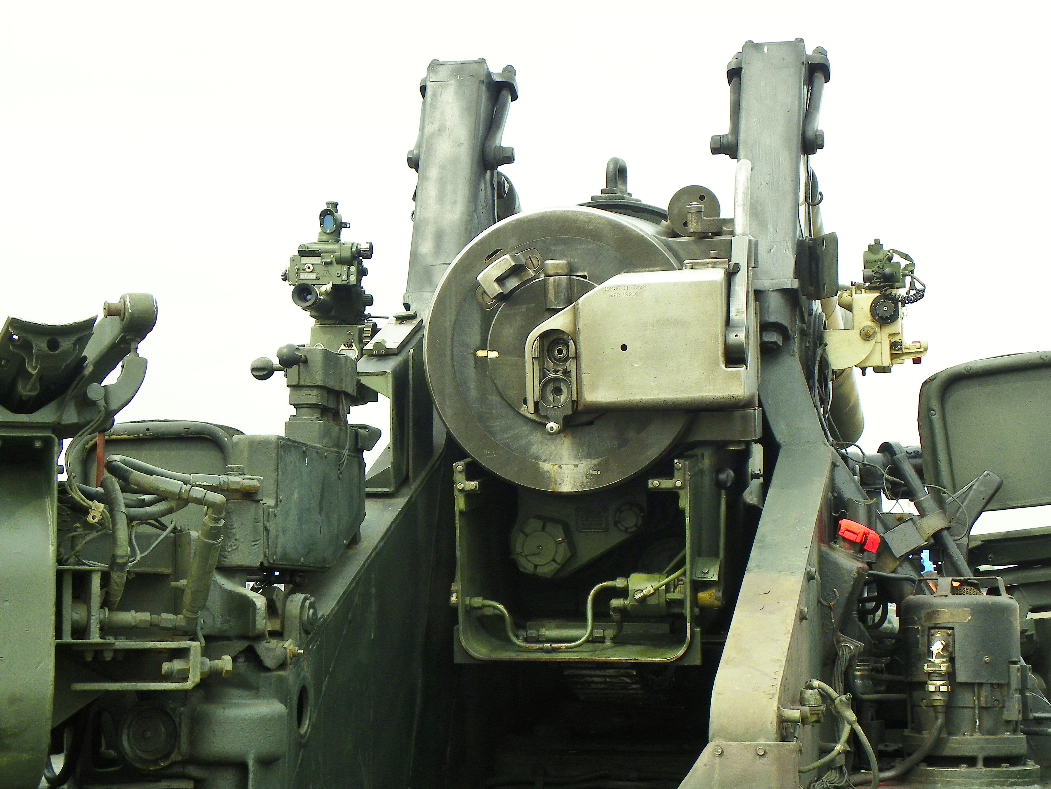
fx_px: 2277
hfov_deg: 26.0
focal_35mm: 75
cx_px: 526
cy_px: 394
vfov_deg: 19.6
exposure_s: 1/160
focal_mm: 13.4
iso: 64
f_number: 5
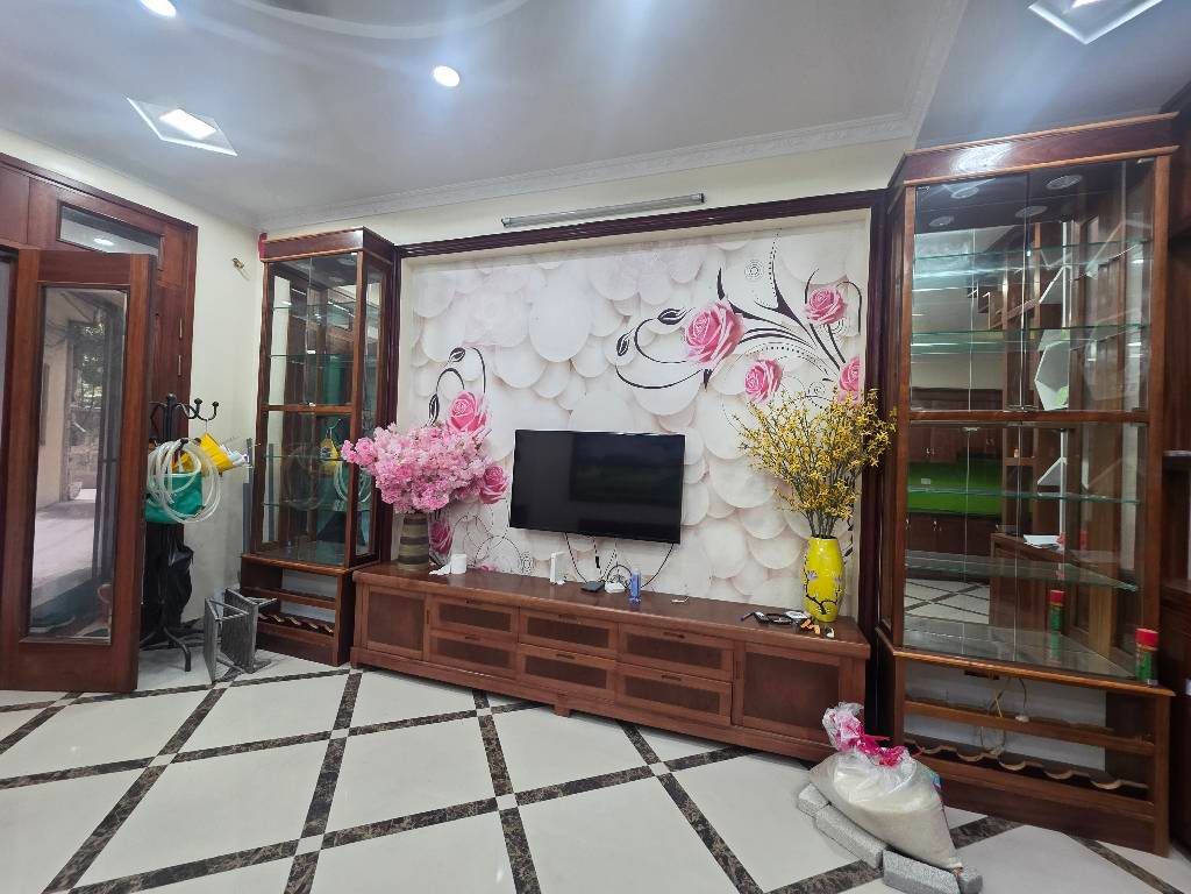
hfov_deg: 106.2
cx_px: 596
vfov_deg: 89.9
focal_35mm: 13
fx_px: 447
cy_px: 447
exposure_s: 1/50
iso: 160
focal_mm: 2.2
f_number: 1.9
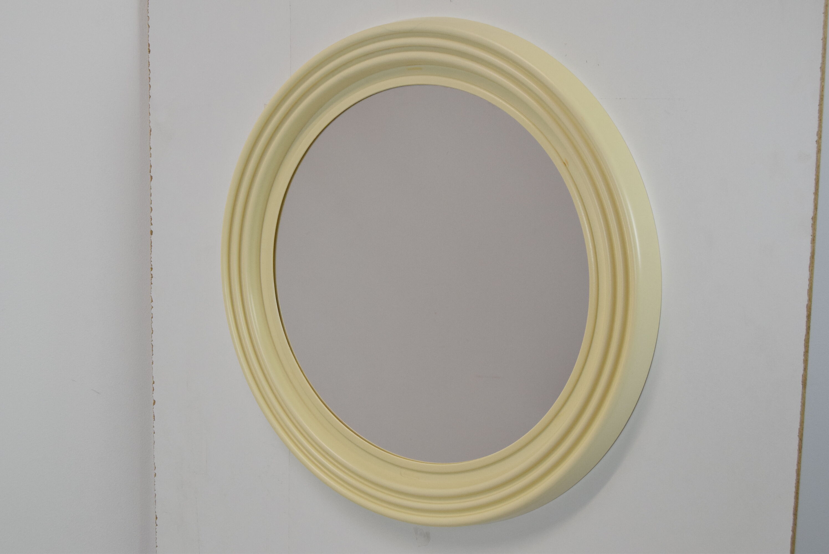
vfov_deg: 29.9
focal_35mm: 45
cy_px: 277
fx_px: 1037
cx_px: 414
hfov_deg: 43.6
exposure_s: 1/250
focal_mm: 30
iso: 1600
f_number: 8
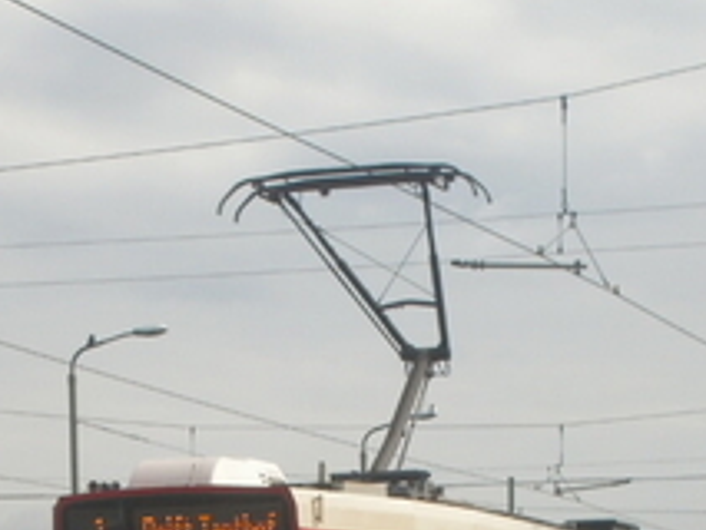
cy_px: 712
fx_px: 3388
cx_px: 229
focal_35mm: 166
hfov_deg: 11.9
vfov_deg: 8.8
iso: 100
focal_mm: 10.3
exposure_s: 1/500
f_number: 5.9
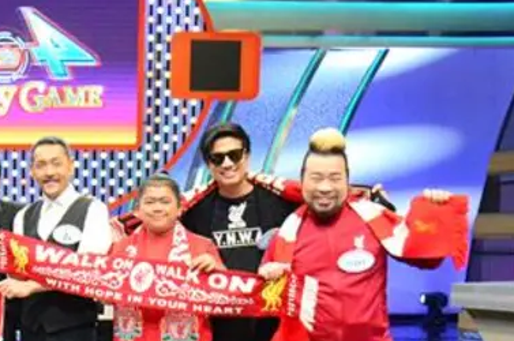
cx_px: -11
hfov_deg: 30.0
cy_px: 259
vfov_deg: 21.6
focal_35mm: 62
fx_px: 884
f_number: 4
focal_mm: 20
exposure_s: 1/800
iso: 6400
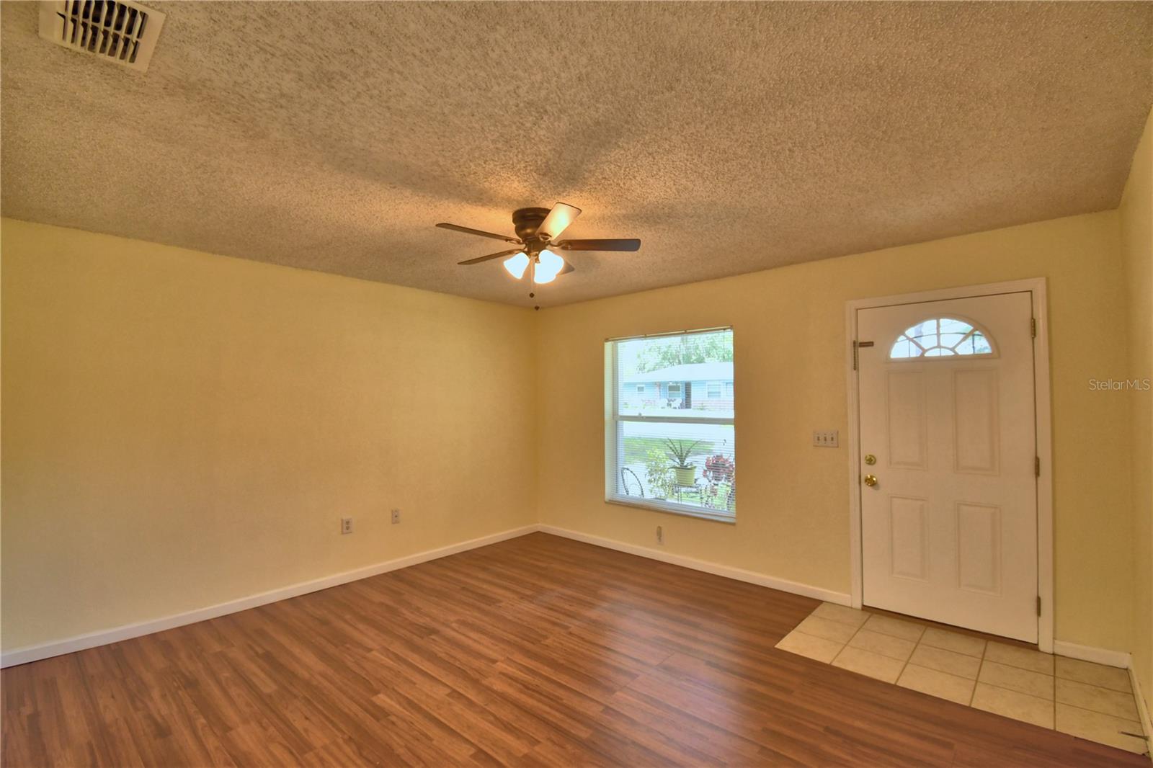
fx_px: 480
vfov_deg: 77.3
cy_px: 384
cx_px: 576
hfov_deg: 100.4
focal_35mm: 15
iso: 400
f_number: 4.5
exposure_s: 1/60
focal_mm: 10
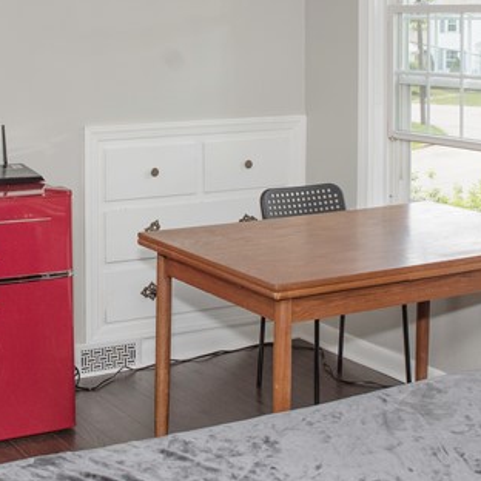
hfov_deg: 24.2
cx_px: 175
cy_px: 108
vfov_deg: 24.0
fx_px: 1116
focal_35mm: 71
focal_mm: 24
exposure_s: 1/250
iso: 400
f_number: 6.3
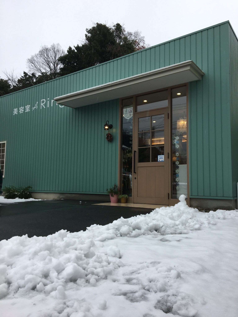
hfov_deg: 48.2
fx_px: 266
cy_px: 158
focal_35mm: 29
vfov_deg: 61.7
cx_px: 119
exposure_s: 1/400
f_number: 2.2
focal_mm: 4.15
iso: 25
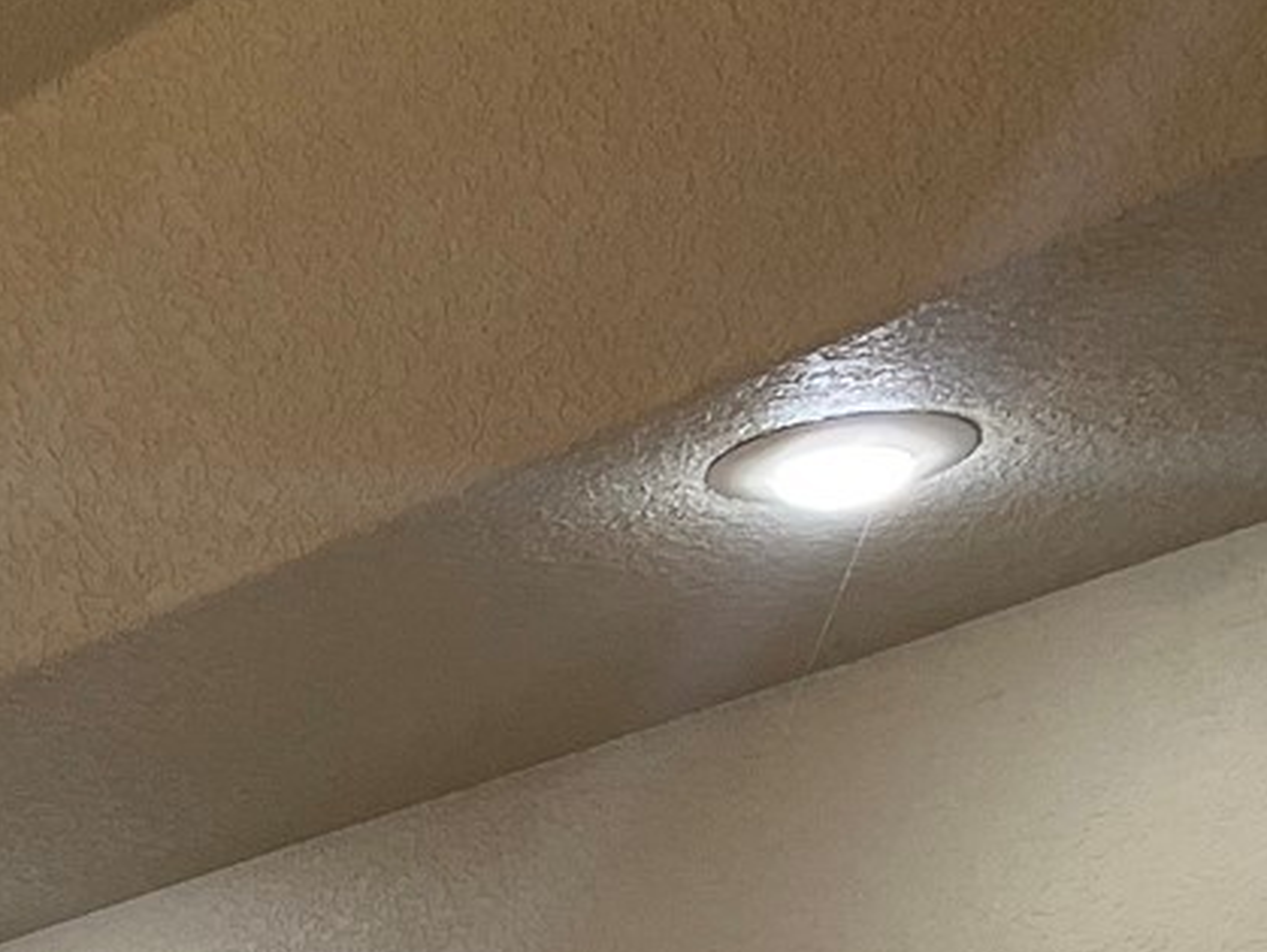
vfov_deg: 11.2
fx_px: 4359
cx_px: -1194
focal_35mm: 119
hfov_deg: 14.1
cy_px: 1964
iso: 64
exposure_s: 1/120
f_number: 1.6
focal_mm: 5.1
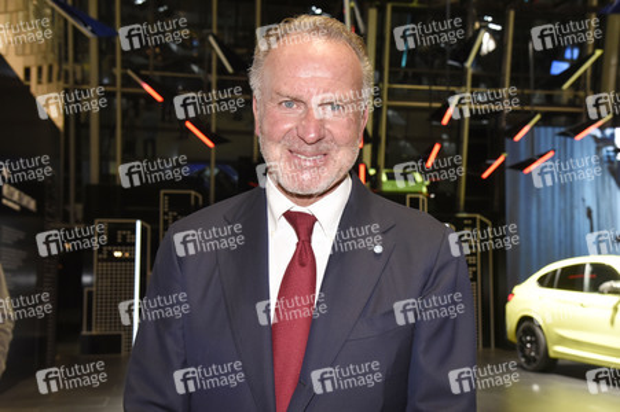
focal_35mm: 44
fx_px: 757
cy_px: 206
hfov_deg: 44.5
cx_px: 310
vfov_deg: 30.5
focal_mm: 44
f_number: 6.3
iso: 2500
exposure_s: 1/80
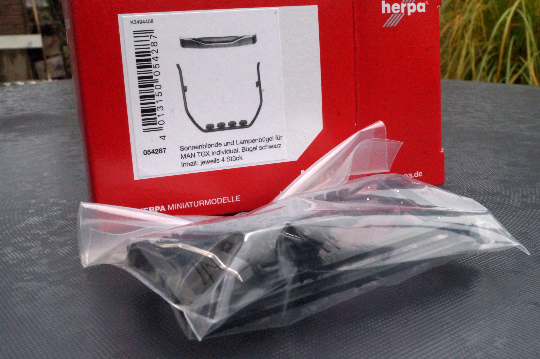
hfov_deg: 46.4
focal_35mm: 42
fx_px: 630
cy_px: 180
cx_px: 270
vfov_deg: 31.9
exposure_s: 1/60
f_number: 25
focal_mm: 28
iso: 2500
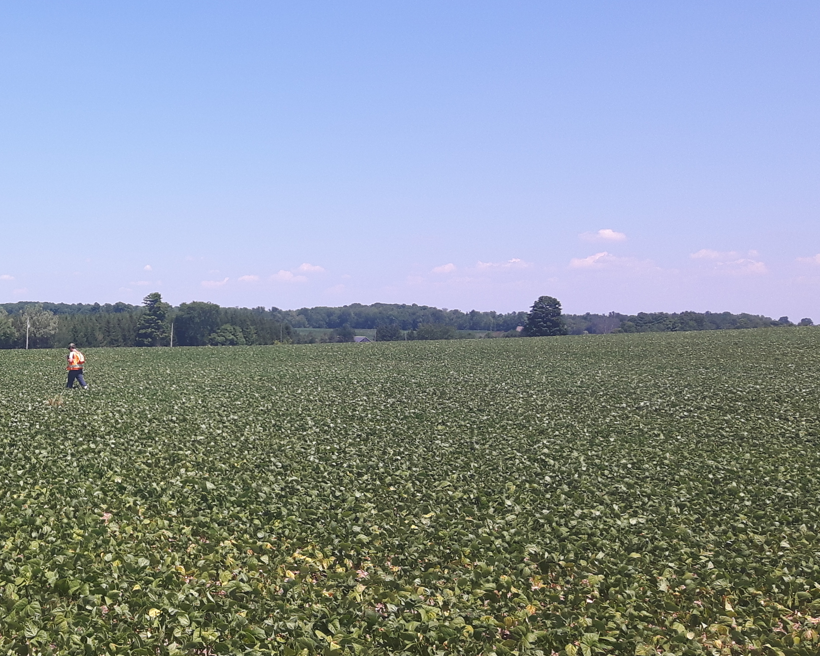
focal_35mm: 64
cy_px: 335
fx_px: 1553
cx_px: -3
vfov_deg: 23.8
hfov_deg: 27.8
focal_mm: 3.7
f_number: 1.9
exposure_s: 1/1233
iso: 40
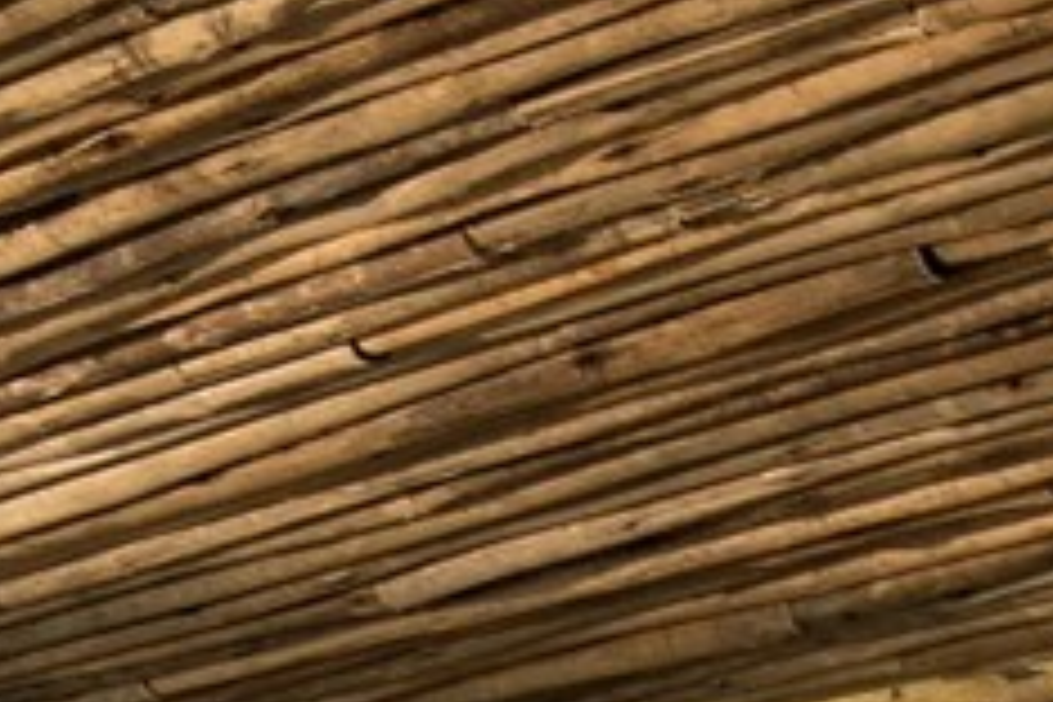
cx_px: -90
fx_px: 5616
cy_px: 2081
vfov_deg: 6.5
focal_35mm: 192
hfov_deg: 10.6
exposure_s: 1/6
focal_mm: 25
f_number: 9.5
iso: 200
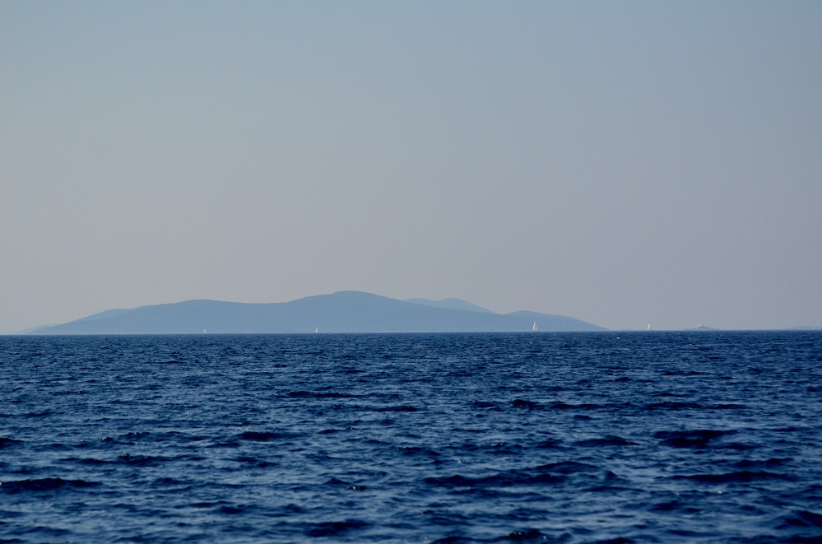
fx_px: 3417
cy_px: 272
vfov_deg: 9.1
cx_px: 411
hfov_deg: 13.7
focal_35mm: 150
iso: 400
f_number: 4.5
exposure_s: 1/4000
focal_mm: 100
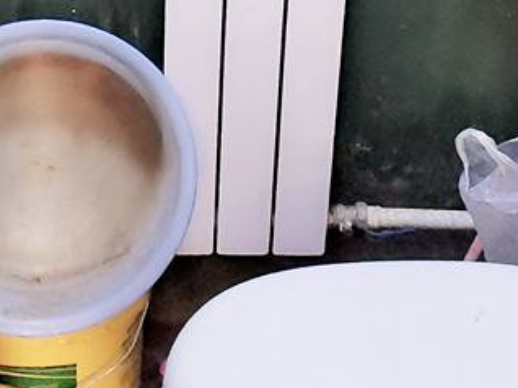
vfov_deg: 18.3
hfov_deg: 25.3
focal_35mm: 77
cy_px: -60
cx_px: 231
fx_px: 1151
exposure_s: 1/25
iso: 1000
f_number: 2.2
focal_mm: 2.26
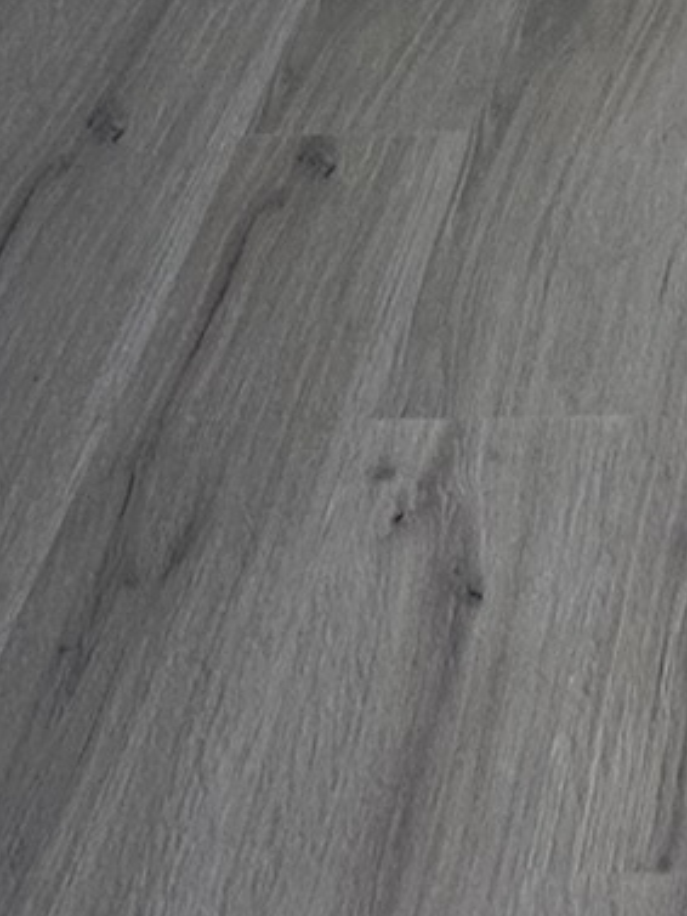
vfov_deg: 14.0
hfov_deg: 16.8
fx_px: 2010
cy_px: -1429
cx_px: 1156
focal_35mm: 76
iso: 80
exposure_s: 1/99
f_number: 2.2
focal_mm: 2.22
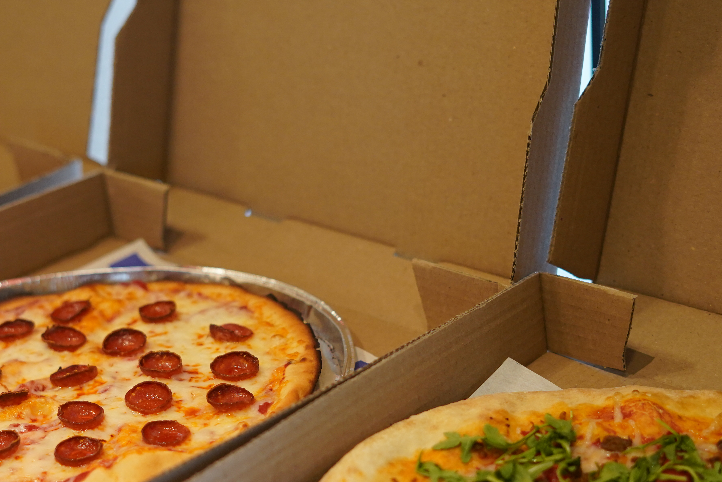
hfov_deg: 24.1
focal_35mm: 84
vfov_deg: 16.2
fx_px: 1685
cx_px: 280
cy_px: 316
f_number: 2.2
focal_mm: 50
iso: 1600
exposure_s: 1/160
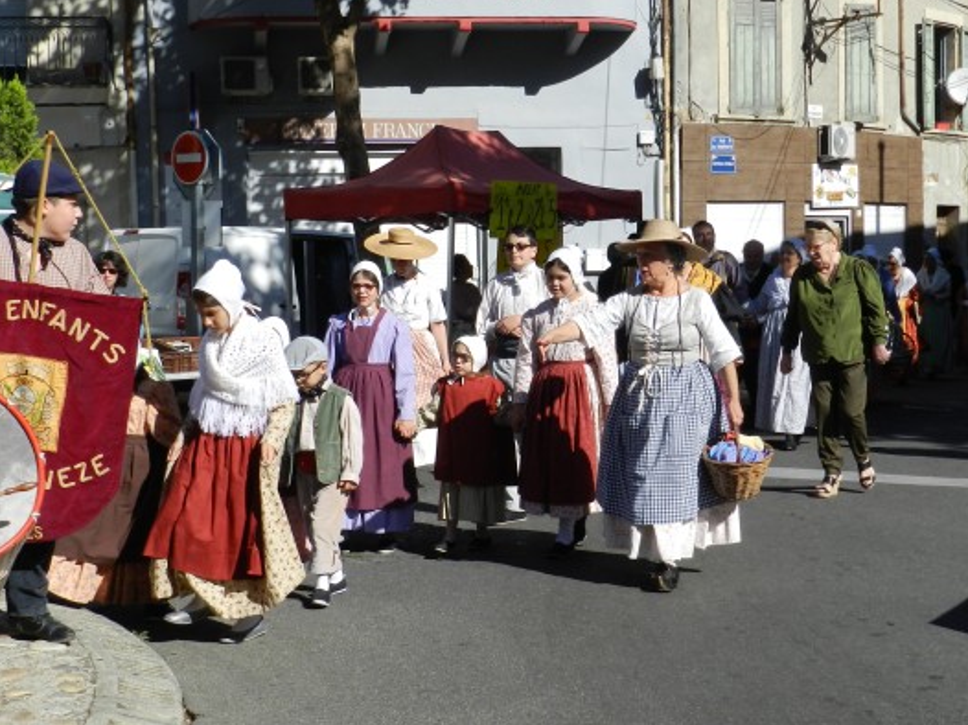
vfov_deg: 26.1
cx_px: 526
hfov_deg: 34.3
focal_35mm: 56
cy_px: 344
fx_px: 1565
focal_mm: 8.1
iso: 160
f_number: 5
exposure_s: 1/800
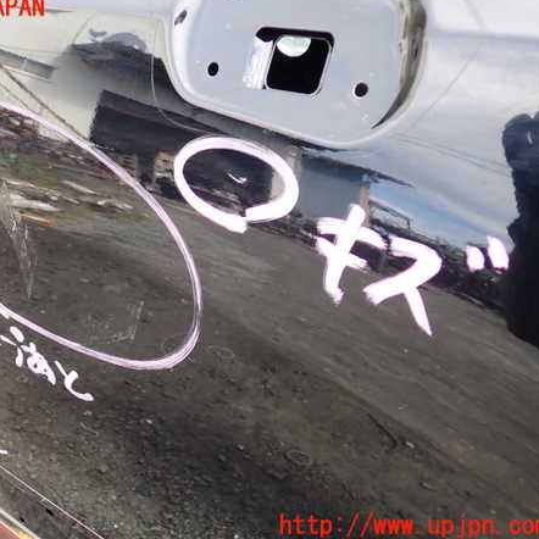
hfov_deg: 45.5
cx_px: 189
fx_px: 634
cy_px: 267
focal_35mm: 36
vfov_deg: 46.0
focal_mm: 5.4
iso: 100
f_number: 2.3
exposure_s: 1/160
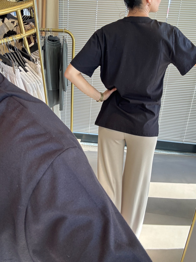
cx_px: 98
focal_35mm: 30
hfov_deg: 46.8
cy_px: 131
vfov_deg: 60.0
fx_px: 226
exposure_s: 1/121
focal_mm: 2.69
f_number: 1.9
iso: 50
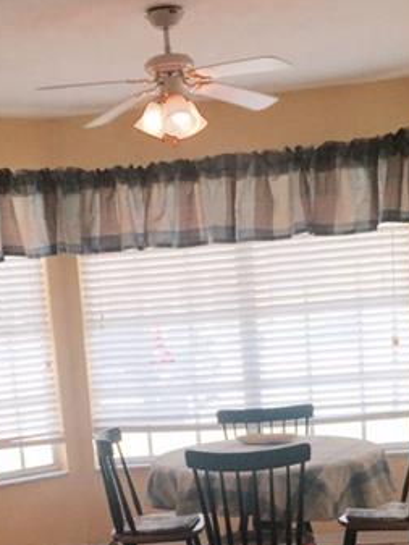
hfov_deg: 22.2
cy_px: 518
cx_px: 170
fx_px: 1039
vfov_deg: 28.0
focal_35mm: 66
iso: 32
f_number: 2.2
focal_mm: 4.15
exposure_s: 1/293
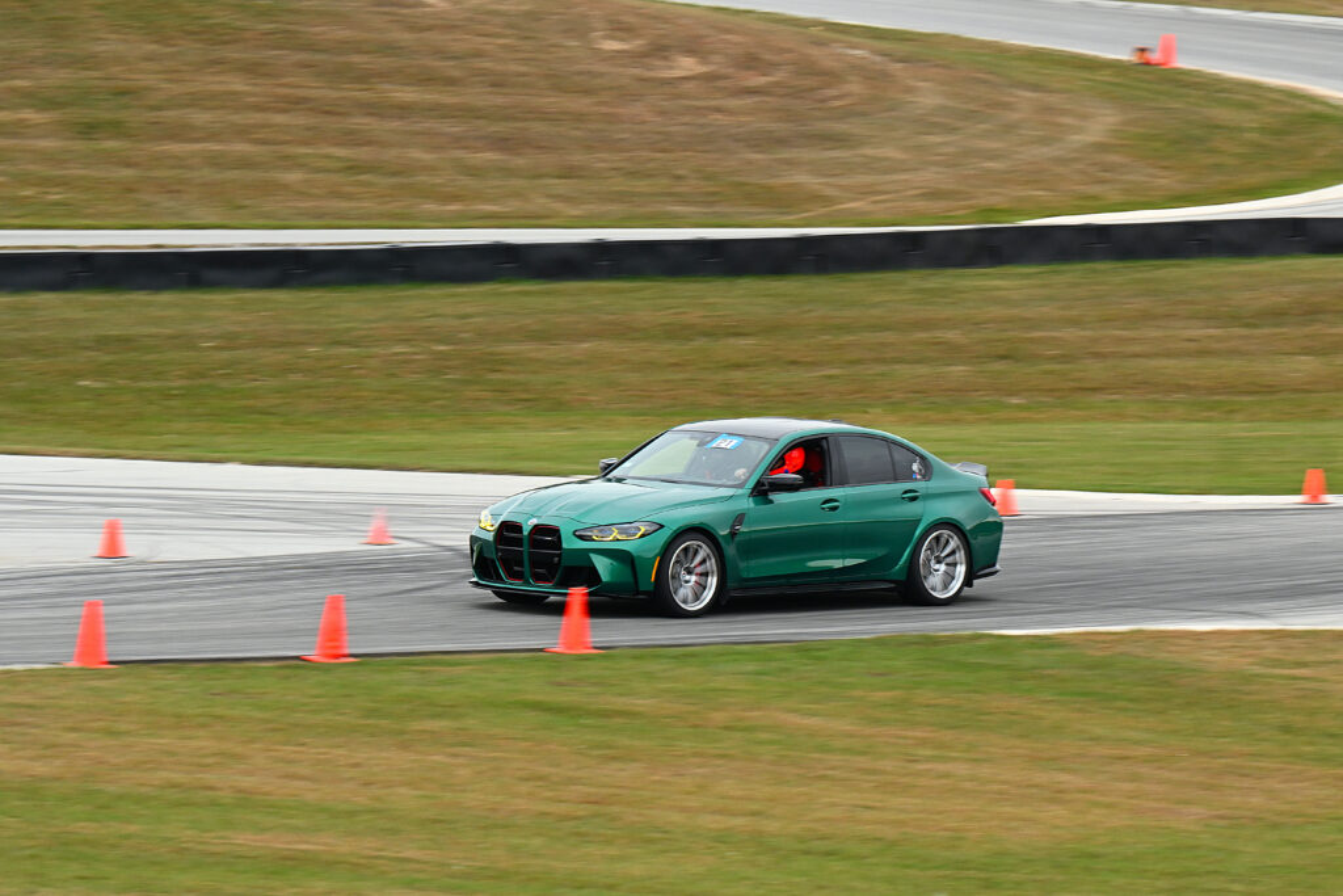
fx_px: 11192
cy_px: 448
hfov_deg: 6.9
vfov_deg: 4.6
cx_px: 672
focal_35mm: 300
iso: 400
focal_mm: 200
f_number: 8
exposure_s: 1/160
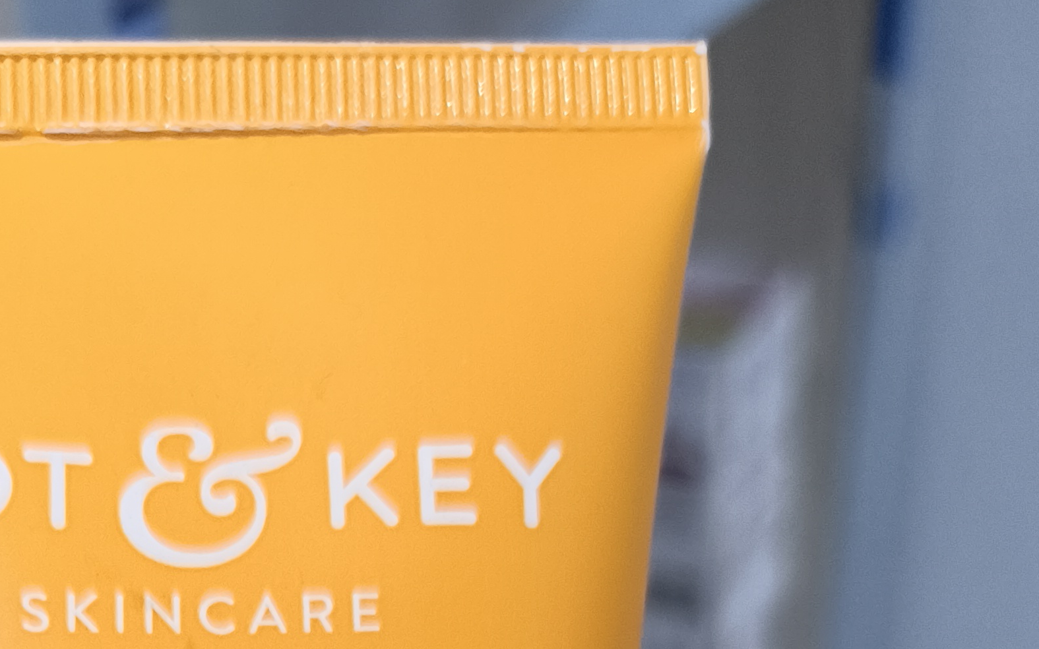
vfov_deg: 15.5
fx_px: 1869
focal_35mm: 66
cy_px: 1321
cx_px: 272
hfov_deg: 30.6
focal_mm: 5.56
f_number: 1.87
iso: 981
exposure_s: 1/50
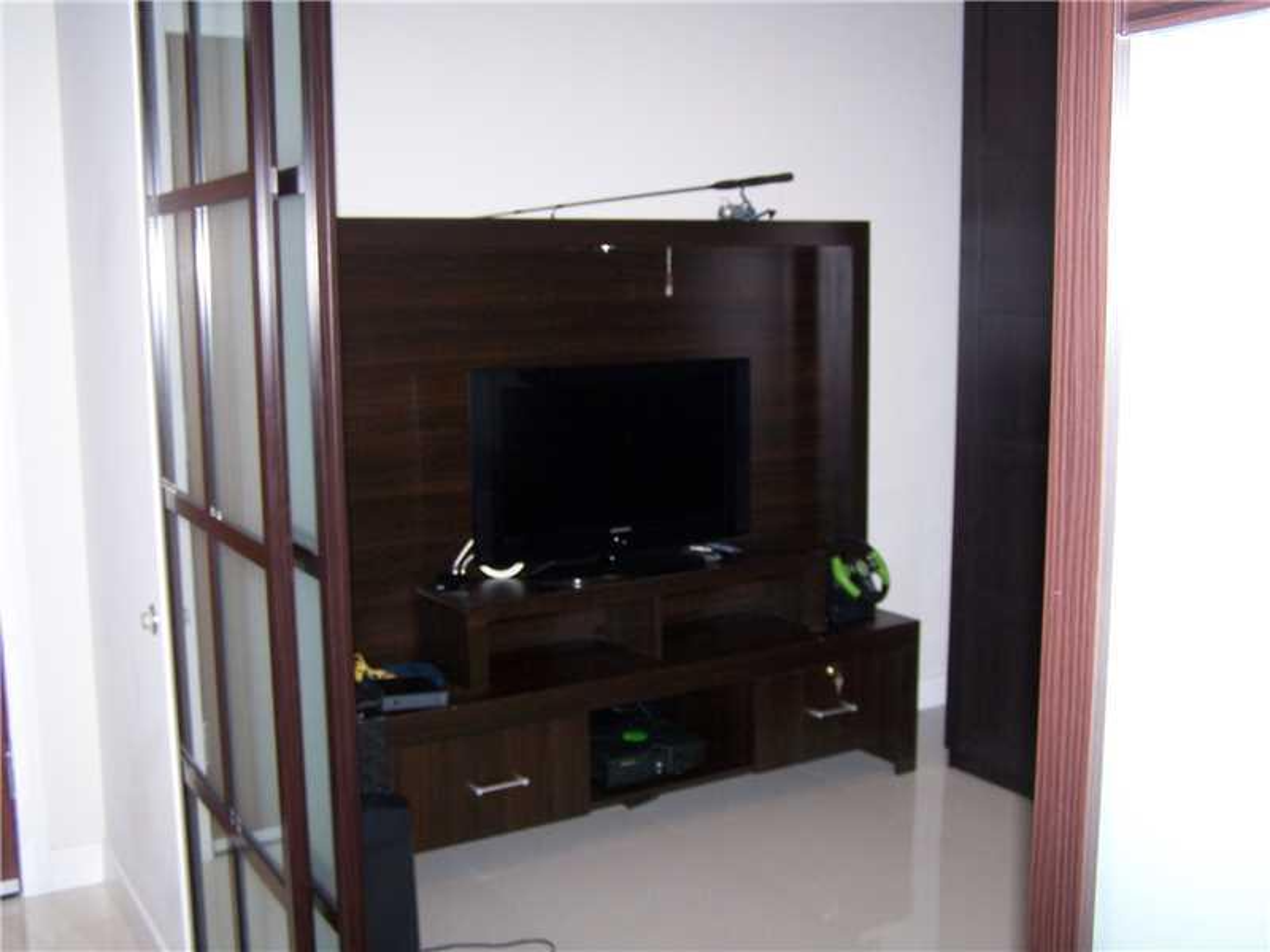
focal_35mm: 38
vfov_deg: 37.7
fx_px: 1394
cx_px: 635
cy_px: 476
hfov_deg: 49.0
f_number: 2.8
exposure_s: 1/60
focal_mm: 6.3
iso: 140
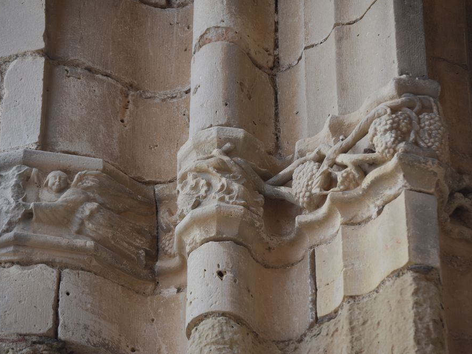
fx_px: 2204
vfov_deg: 9.2
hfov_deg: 12.2
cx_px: 246
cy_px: 183
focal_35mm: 162
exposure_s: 1/320
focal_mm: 95
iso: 400
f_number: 4.5
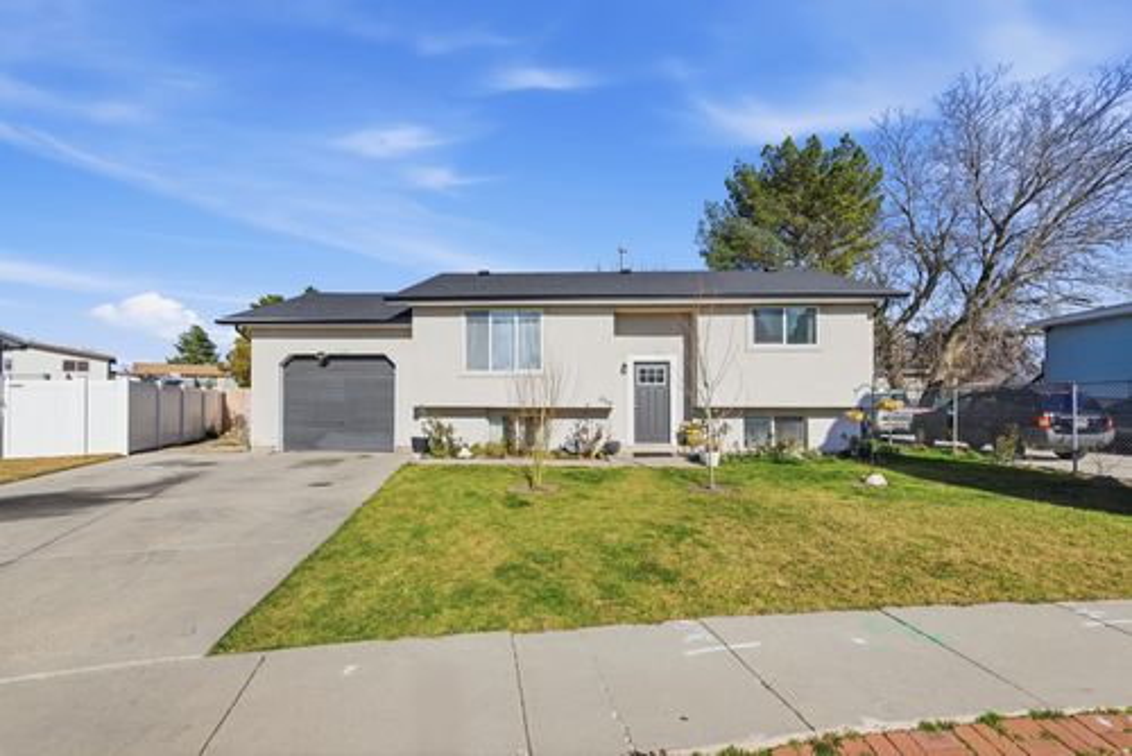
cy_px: 378
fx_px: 503
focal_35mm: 16
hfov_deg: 96.7
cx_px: 566
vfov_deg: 73.8
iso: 100
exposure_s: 1/1000
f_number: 10
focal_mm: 16
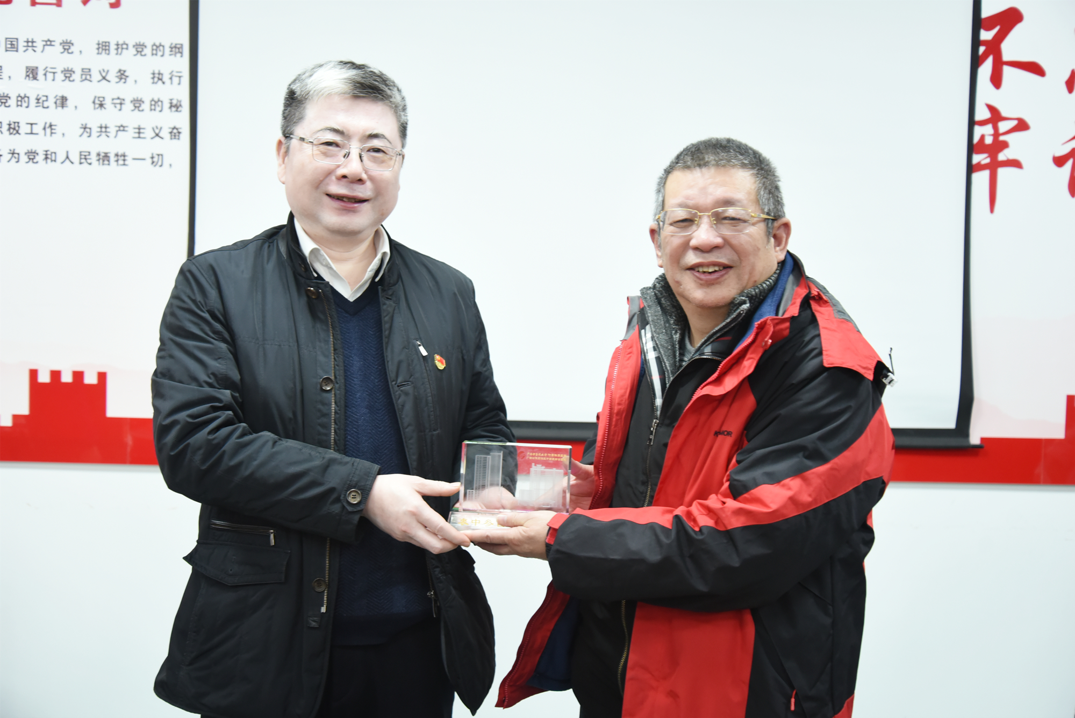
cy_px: 359
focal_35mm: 45
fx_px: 1344
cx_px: 538
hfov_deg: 43.6
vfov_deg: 29.9
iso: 1600
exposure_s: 1/50
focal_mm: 45
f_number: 4.2
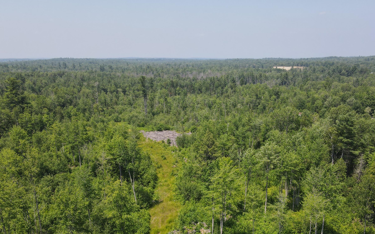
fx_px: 327
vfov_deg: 38.5
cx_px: 200
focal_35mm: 32
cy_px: 175
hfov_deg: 59.6
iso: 100
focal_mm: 4.5
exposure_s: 1/500
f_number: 2.8
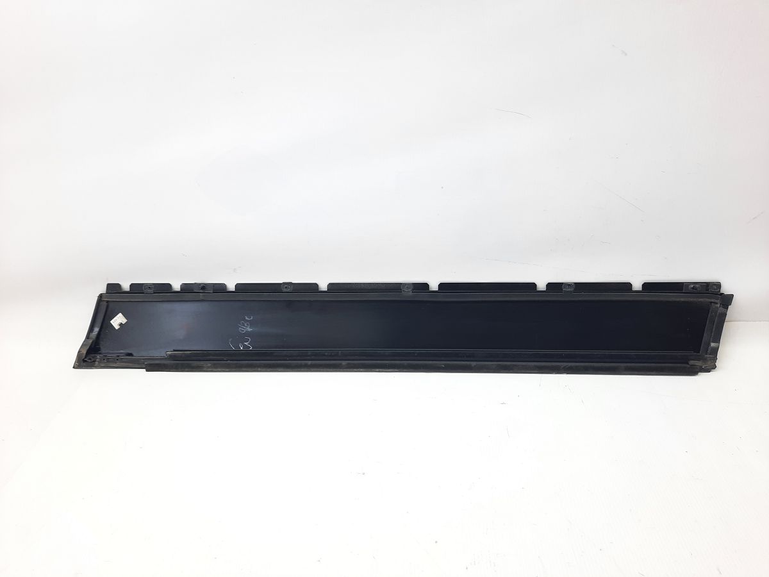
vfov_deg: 54.9
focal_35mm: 25
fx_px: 555
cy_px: 288
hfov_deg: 69.4
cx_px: 384
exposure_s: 1/50
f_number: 2
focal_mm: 4.6
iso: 80
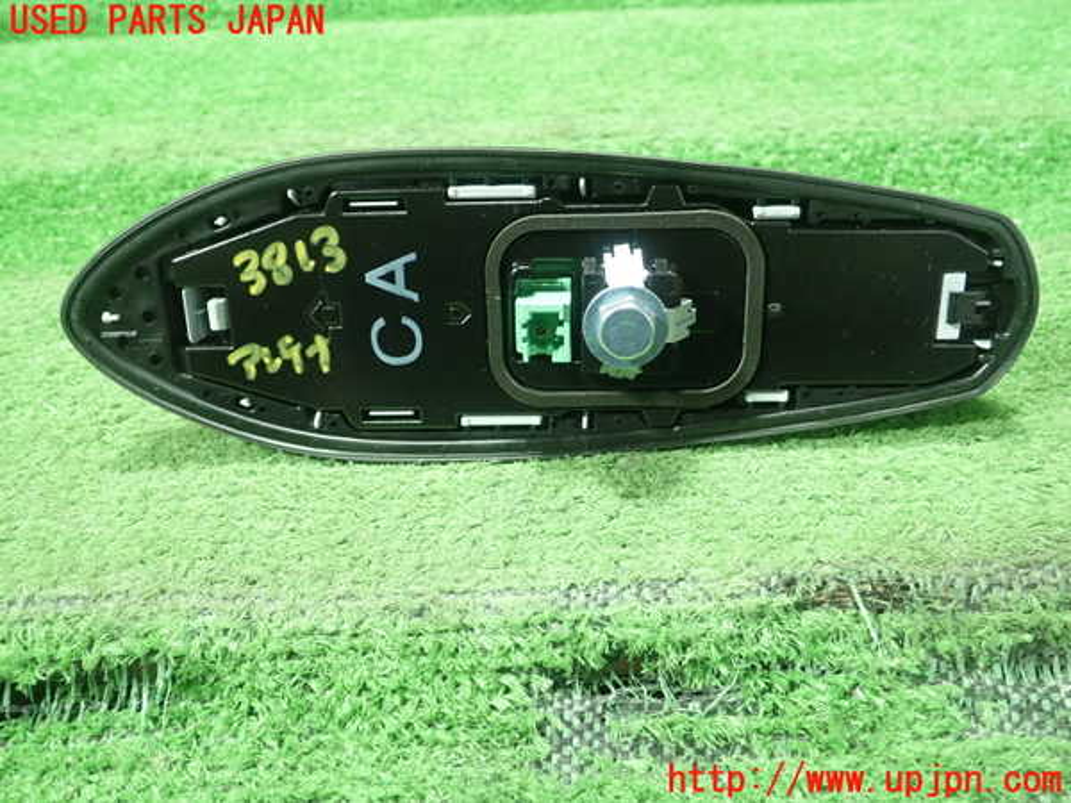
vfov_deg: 46.8
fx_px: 928
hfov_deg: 60.0
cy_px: 402
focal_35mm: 30
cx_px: 536
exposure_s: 1/80
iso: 800
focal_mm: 5.5
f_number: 2.3
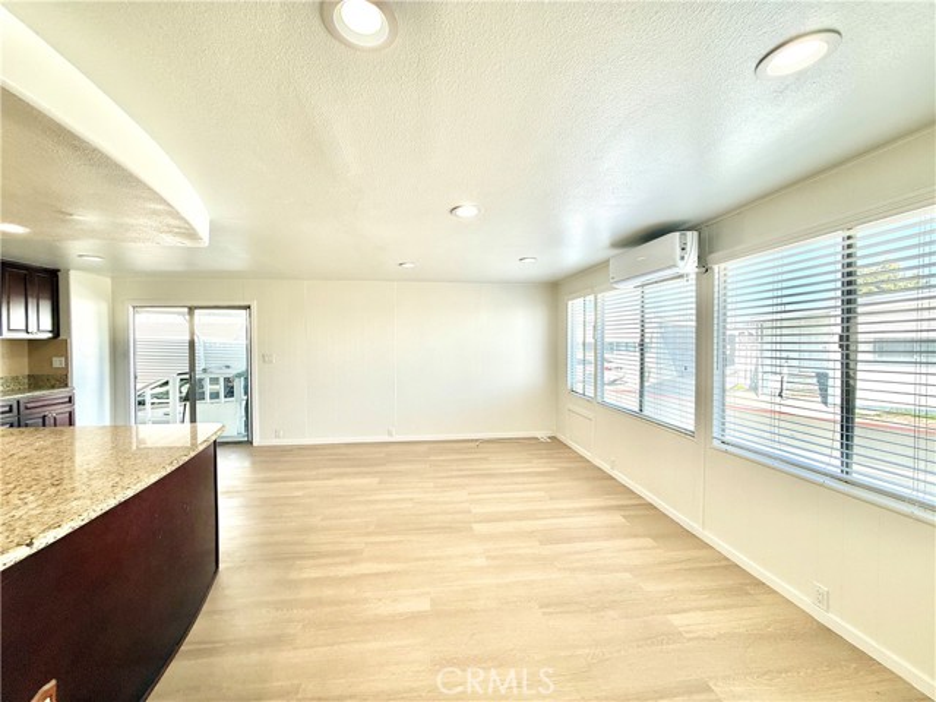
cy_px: 351
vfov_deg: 85.7
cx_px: 468
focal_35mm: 14
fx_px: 379
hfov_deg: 102.1
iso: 64
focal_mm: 2.22
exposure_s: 1/177
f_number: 2.2
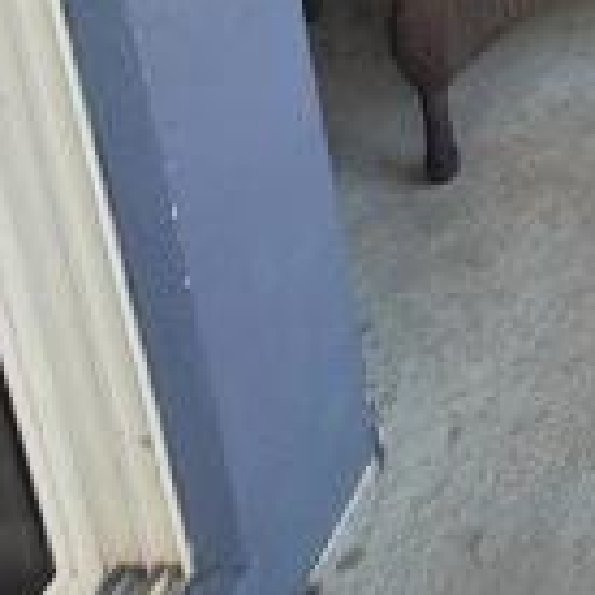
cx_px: 1078
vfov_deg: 21.1
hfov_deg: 20.2
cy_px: -431
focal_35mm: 60
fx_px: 1167
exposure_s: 1/60
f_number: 2.2
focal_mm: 1.74
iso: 80
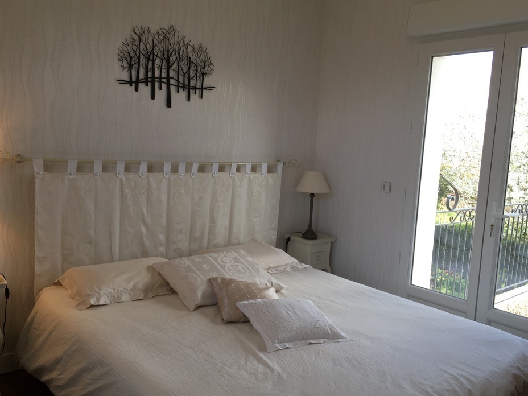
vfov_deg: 44.2
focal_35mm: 32
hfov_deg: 56.8
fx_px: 488
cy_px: 197
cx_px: 244
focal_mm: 4.15
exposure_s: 1/100
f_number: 2.2
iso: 25
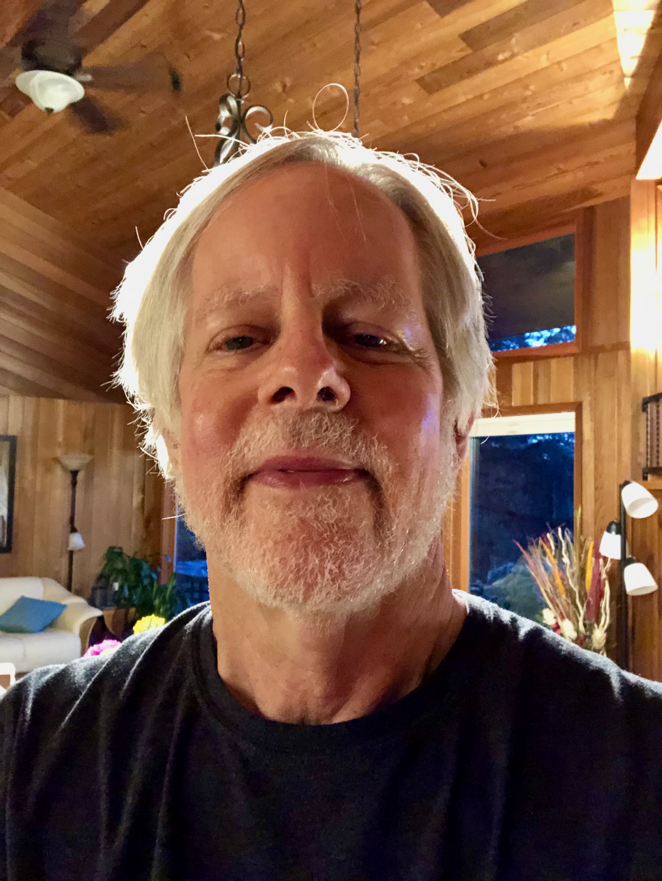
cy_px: 440
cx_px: 331
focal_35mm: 32
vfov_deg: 56.8
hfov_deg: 44.2
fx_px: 815
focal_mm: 2.87
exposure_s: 1/15
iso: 1000
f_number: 2.2
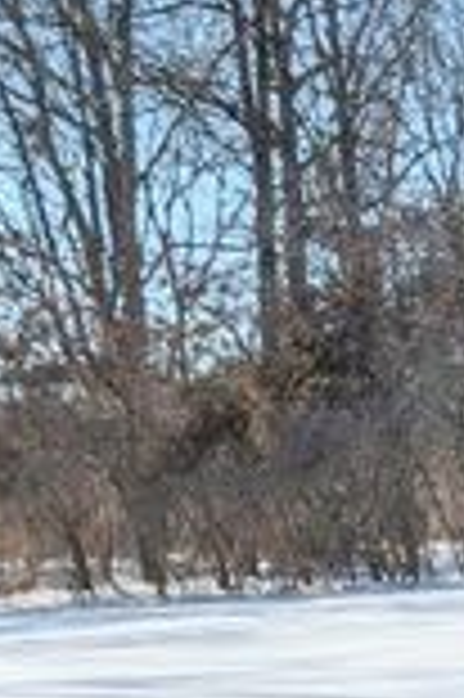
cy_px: 522
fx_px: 1996
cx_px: 1392
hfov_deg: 10.0
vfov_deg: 19.7
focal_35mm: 103
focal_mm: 6.9
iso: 21
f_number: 1.68
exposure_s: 1/1443
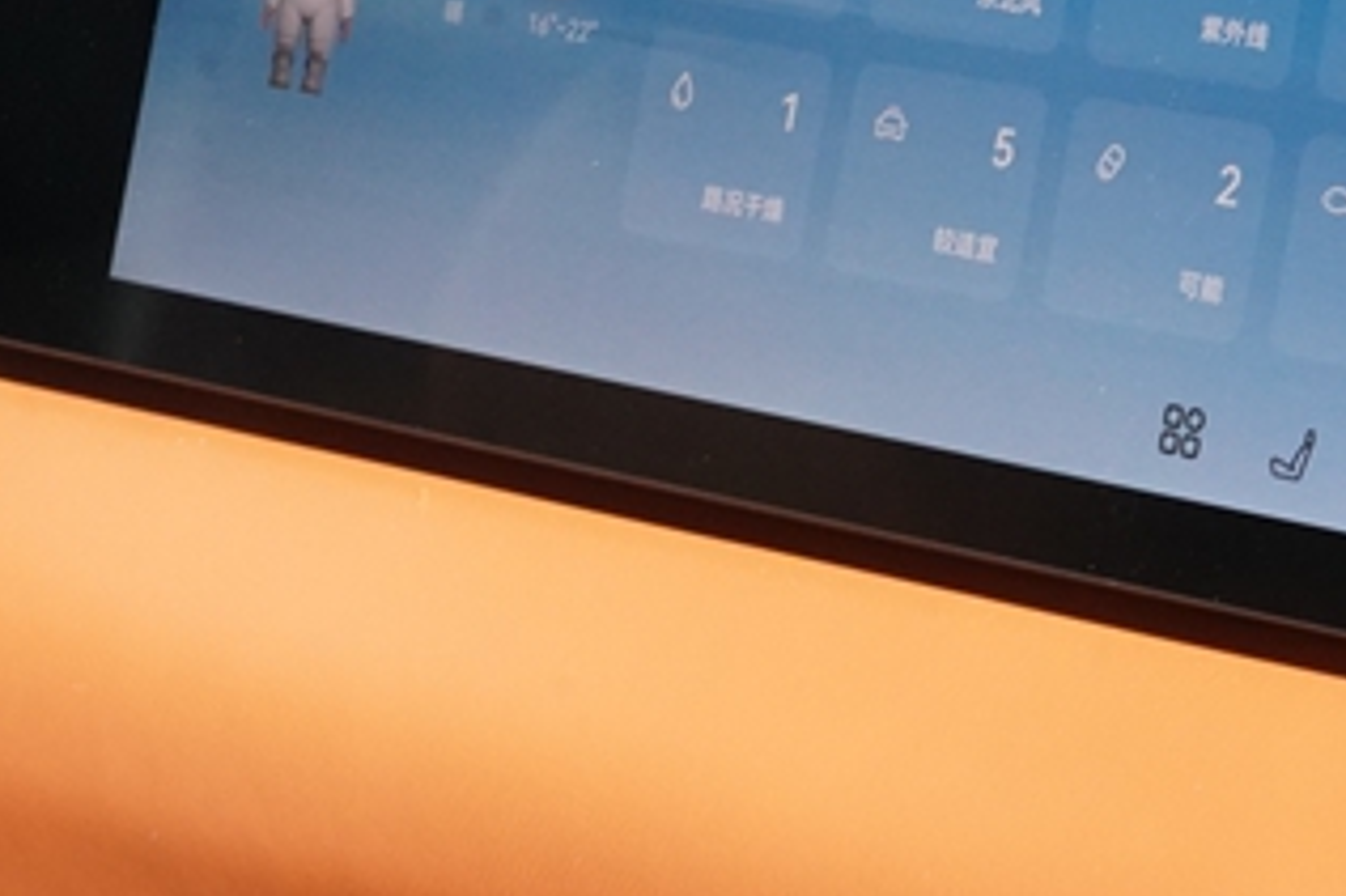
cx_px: 1180
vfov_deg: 8.9
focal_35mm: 154
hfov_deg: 13.2
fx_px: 5755
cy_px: 98
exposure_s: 1/30
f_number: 14
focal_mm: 65
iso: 6400
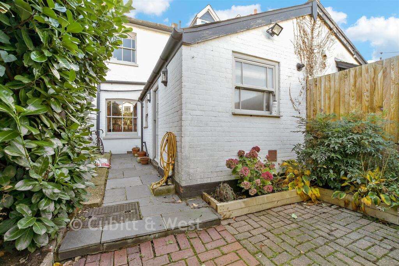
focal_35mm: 15
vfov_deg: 77.3
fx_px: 166
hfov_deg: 100.4
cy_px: 133
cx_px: 200
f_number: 8
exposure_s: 1/20
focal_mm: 10
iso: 160
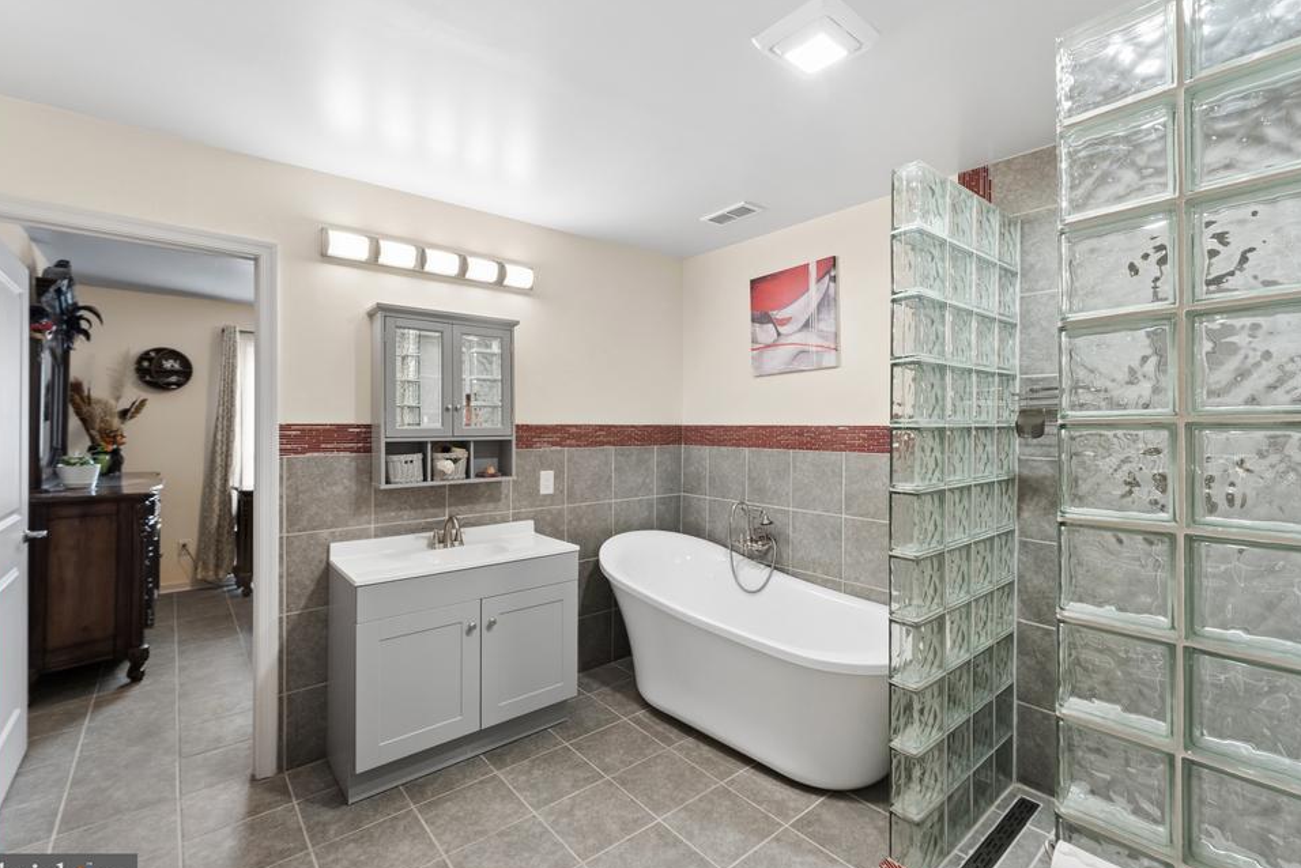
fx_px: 542
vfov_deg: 77.4
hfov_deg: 100.3
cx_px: 683
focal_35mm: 15
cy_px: 438
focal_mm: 14
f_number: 7.1
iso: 800
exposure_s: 1/20
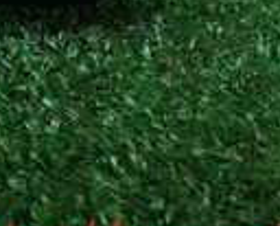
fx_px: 1138
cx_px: -210
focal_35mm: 137
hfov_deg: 12.8
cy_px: -222
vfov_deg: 10.4
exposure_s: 1/125
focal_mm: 5.4
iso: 200
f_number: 2.3
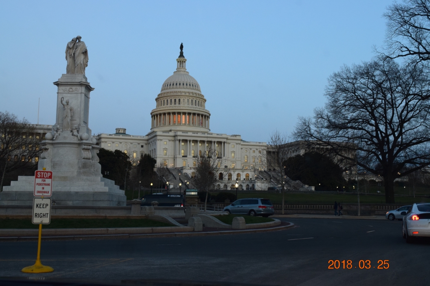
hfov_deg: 45.0
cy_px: 143
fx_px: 519
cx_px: 215
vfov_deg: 30.8
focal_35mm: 44
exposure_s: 1/60
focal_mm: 29
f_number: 7.1
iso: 1600
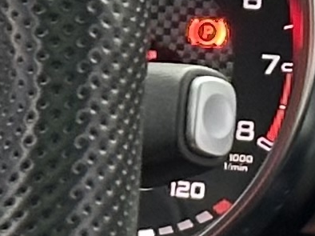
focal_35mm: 368
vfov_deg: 4.0
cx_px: -751
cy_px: 180
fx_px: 3347
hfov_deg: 5.0
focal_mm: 6.86
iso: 160
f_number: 1.78
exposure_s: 1/50
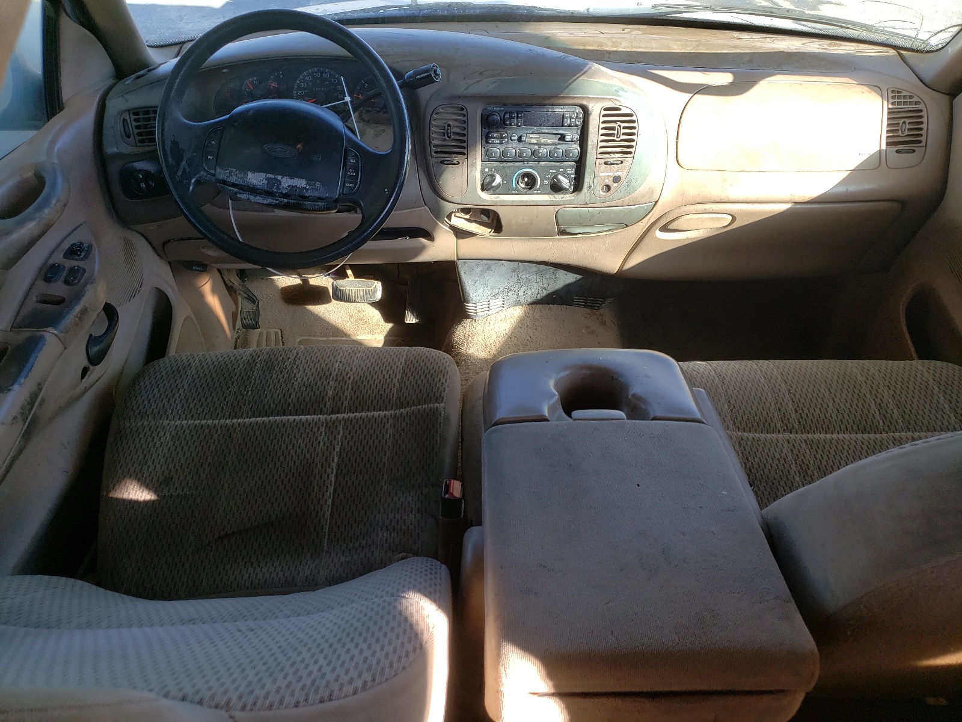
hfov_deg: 67.3
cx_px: 481
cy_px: 361
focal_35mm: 26
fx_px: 723
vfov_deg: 53.1
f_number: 1.5
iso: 50
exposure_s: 1/345
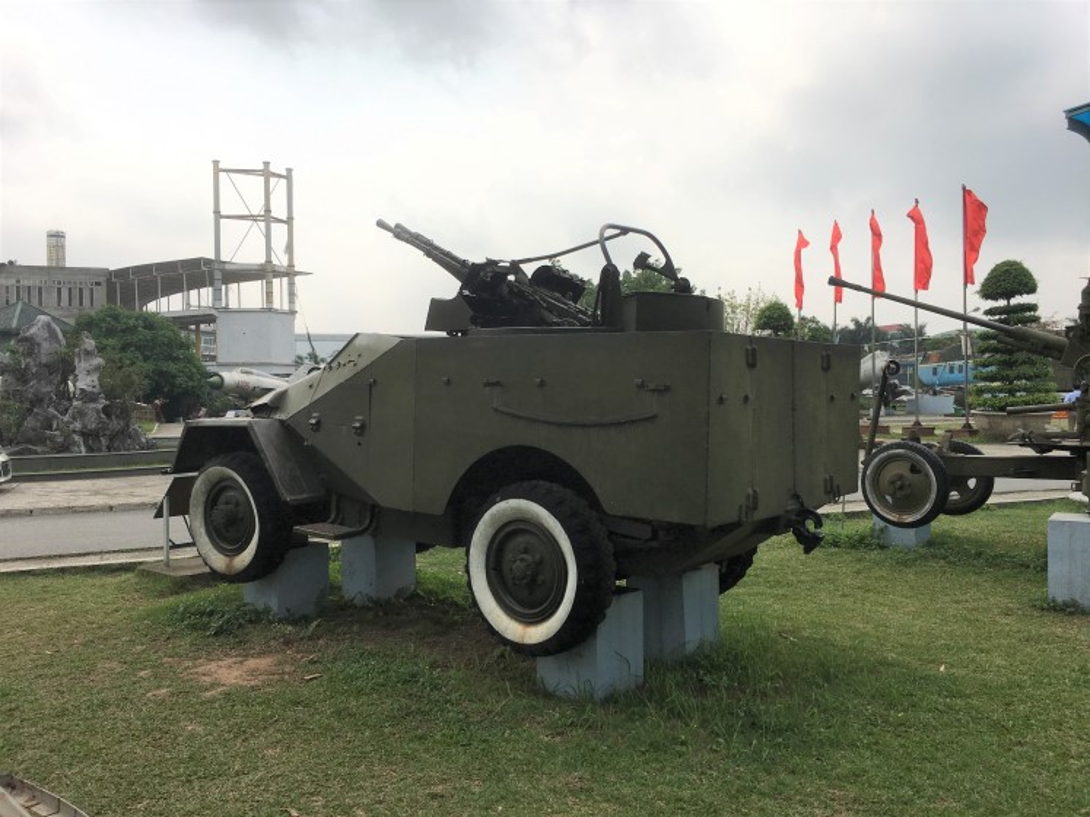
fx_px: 913
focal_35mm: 29
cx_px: 545
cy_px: 408
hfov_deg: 61.7
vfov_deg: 48.2
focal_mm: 4.15
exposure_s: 1/2198
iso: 25
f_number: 2.2
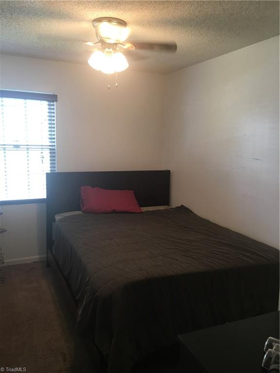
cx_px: 140
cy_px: 186
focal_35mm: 29
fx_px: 313
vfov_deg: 61.7
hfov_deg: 48.2
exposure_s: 1/30
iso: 80
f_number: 2.2
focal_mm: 4.15
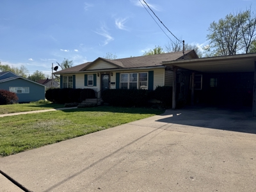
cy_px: 96
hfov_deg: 71.6
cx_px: 128
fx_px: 177
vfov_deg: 56.8
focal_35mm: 24
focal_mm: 6.76
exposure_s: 1/7353
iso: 80
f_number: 1.78
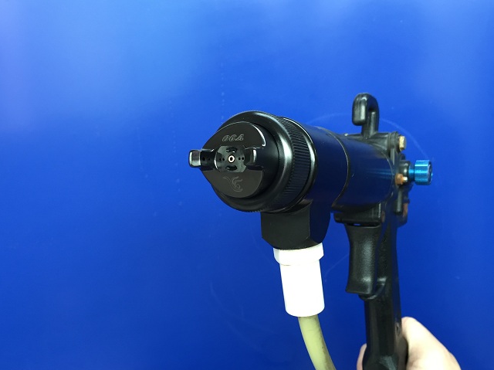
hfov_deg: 54.0
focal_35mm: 34
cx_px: 239
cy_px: 180
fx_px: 485
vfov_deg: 41.7
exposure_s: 1/33
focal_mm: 4.15
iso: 50
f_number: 2.2
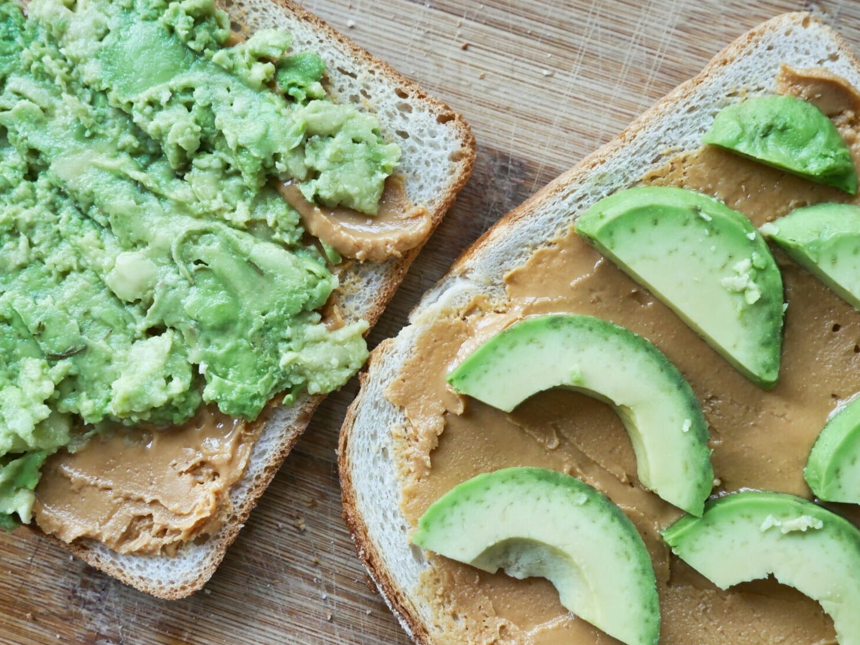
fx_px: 1267
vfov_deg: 28.6
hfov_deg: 37.5
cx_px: 431
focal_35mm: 51
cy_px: 320
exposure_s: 1/60
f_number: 5.3
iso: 800
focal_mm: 25
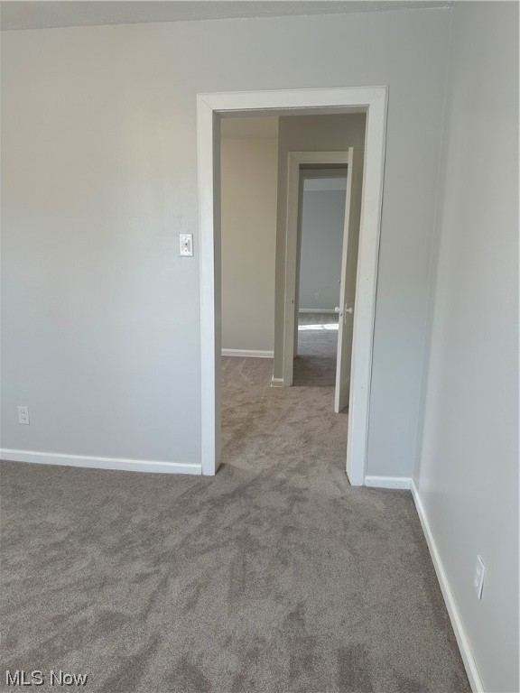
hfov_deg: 56.8
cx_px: 260
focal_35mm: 24
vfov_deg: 71.6
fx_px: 481
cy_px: 346
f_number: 1.78
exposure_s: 1/120
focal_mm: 6.86
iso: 125
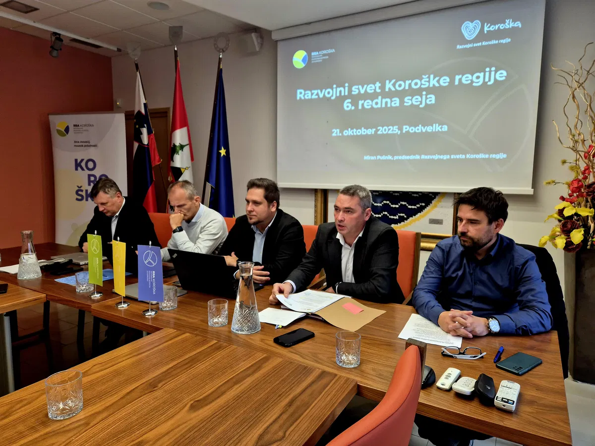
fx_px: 395
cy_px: 223
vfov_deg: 58.9
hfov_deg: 73.9
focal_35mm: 23
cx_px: 298
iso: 125
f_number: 1.8
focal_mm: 5.4
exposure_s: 1/100
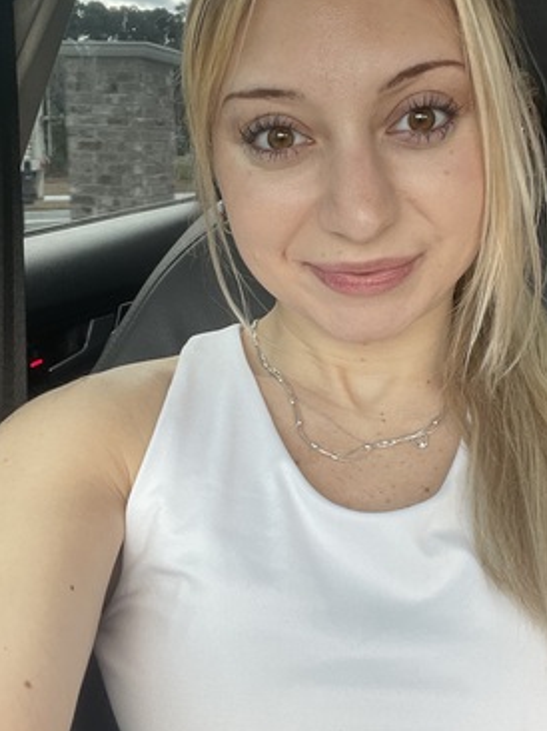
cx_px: 322
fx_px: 865
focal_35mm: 41
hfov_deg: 35.0
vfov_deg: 45.7
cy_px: 328
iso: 64
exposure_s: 1/121
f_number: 2.2
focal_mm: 2.71
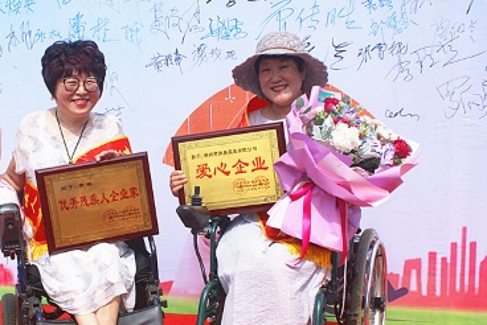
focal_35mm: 57
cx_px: 164
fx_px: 772
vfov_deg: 23.7
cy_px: 211
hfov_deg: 34.7
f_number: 5.6
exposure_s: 1/320
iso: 80
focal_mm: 28
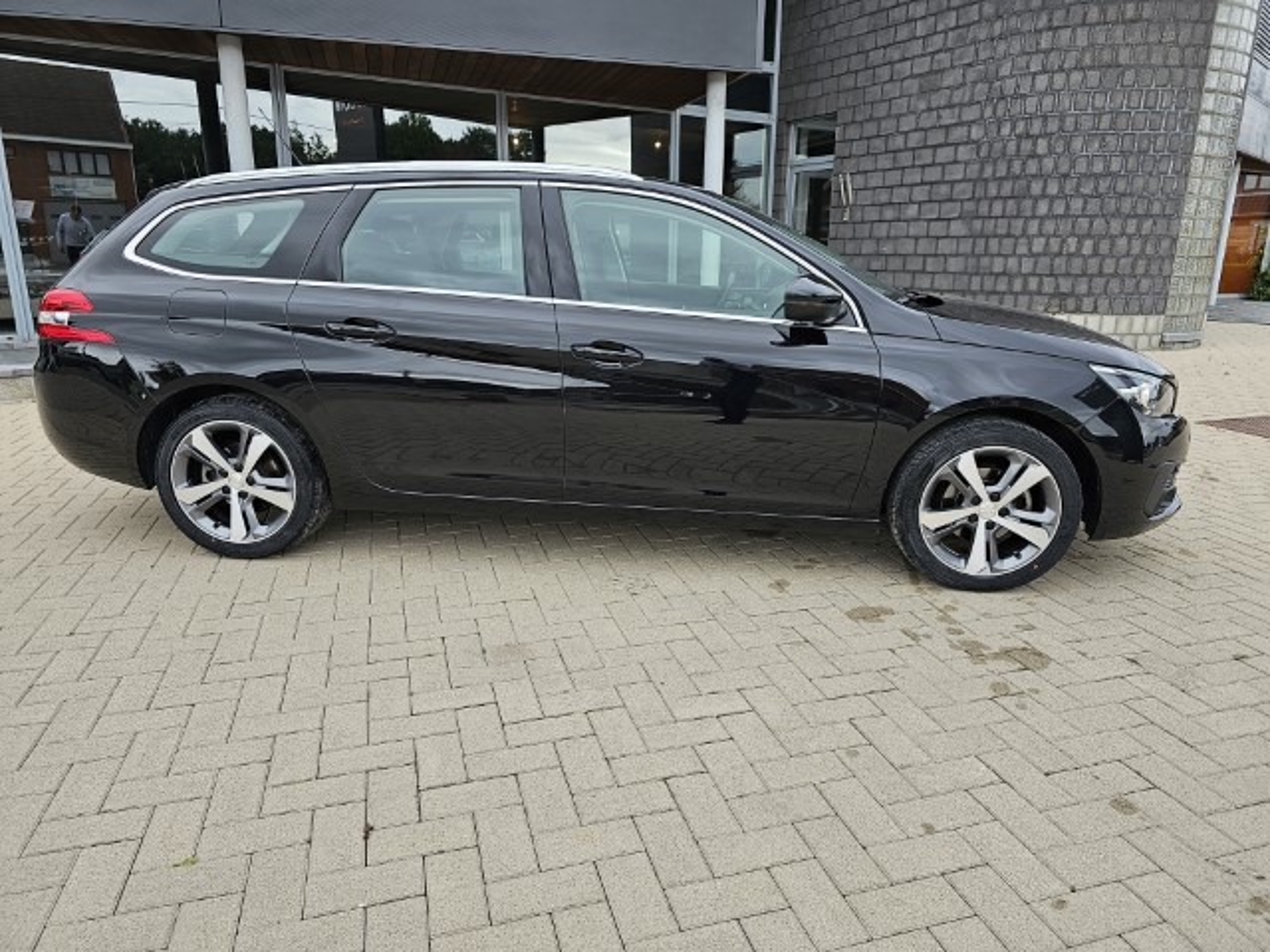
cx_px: 635
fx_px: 844
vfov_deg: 58.9
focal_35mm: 23
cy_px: 476
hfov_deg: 73.9
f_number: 1.7
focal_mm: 6.3
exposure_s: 1/190
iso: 50
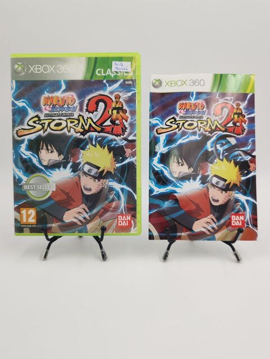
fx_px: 281
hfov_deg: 51.4
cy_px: 180
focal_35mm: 27
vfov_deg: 65.3
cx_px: 135
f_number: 1.9
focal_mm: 6.12
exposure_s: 1/100
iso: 500
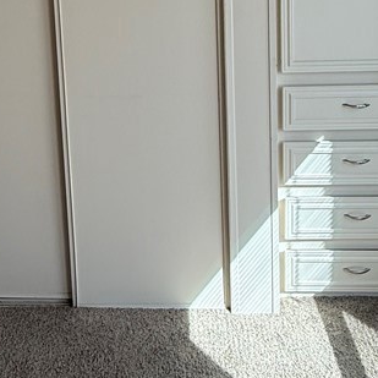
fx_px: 507
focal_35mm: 41
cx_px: 158
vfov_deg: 34.9
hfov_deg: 40.8
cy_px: -42
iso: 80
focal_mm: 2.22
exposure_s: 1/99
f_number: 2.2
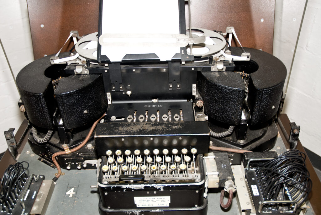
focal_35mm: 36
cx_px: 160
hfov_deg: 53.1
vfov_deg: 37.0
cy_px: 108
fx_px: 321
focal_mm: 24
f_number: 4
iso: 100
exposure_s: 1/30
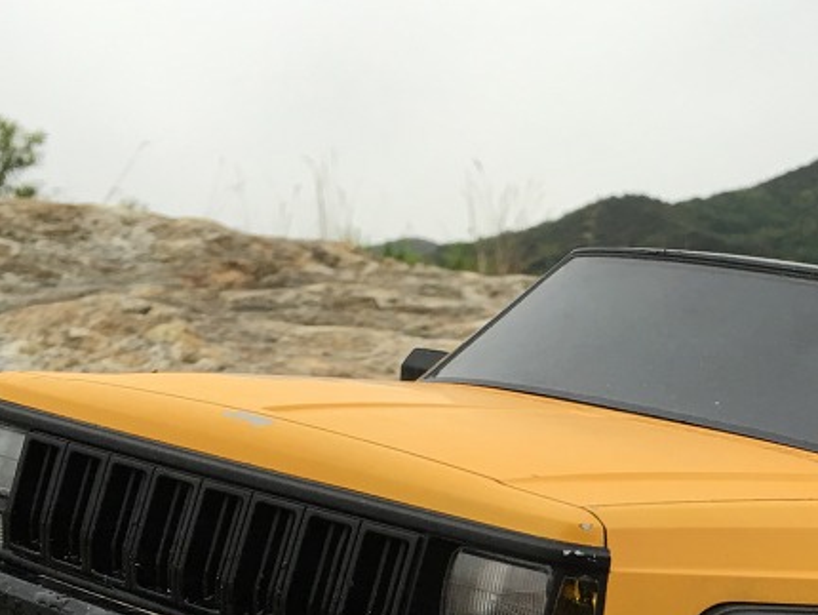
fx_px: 1631
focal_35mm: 69
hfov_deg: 27.4
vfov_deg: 20.6
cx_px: 698
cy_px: 630
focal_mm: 4.15
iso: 25
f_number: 2.2
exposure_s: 1/30
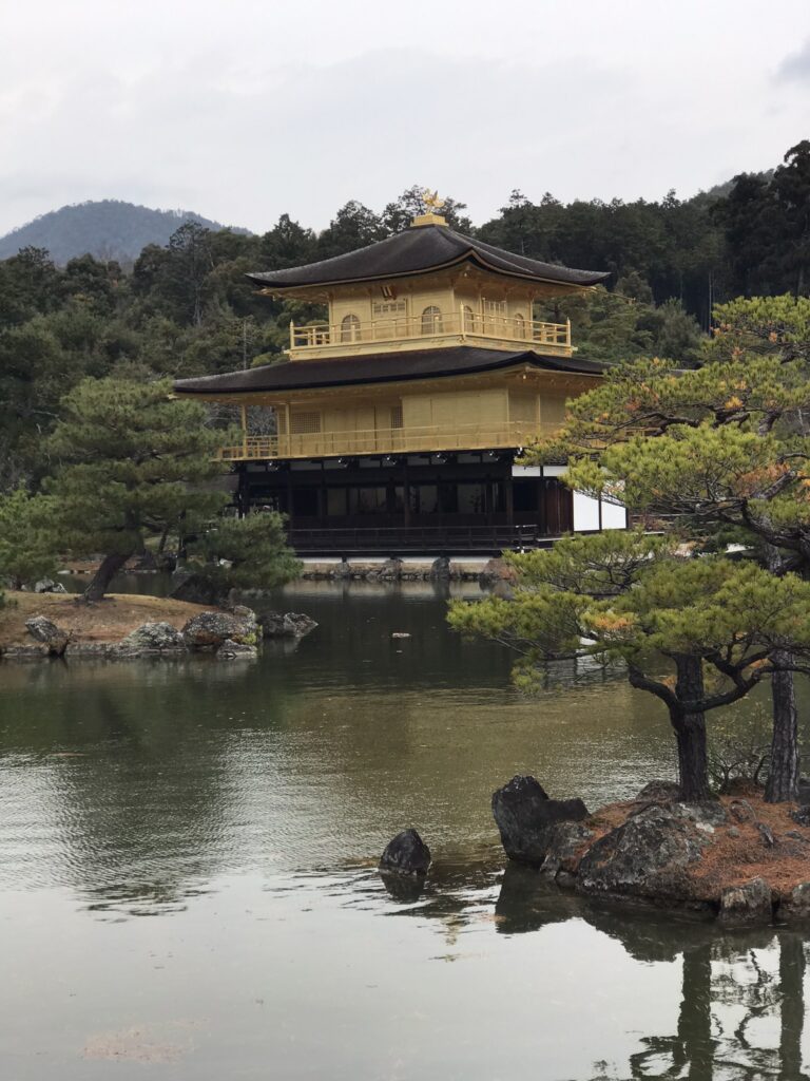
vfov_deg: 33.8
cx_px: 405
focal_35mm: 57
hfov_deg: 25.7
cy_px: 540
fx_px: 1778
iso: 20
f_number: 2.8
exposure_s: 1/249
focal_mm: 6.6
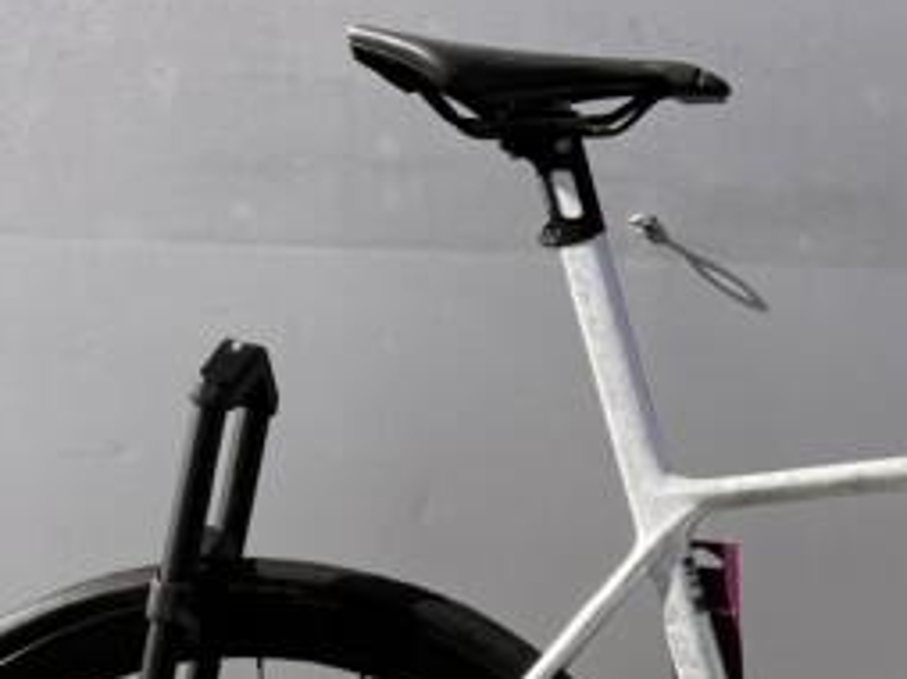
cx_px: 971
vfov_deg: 17.1
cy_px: 826
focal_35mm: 82
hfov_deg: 22.6
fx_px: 2147
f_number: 1.6
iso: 50
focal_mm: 5.1
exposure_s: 1/2179
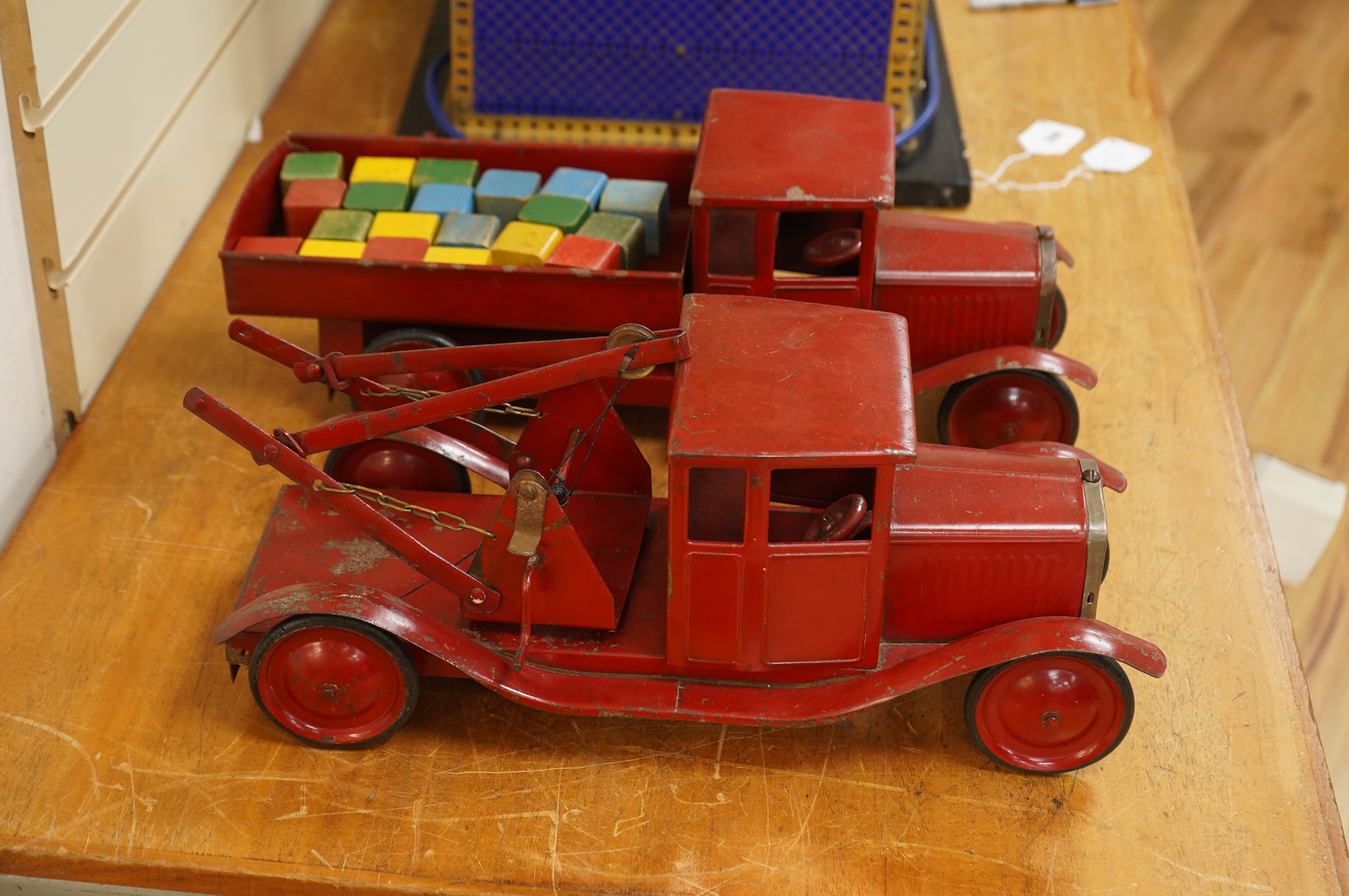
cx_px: 674
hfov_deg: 36.9
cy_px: 448
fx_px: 2022
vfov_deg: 25.0
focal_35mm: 54
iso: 2500
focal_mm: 54
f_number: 5.6
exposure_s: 1/100
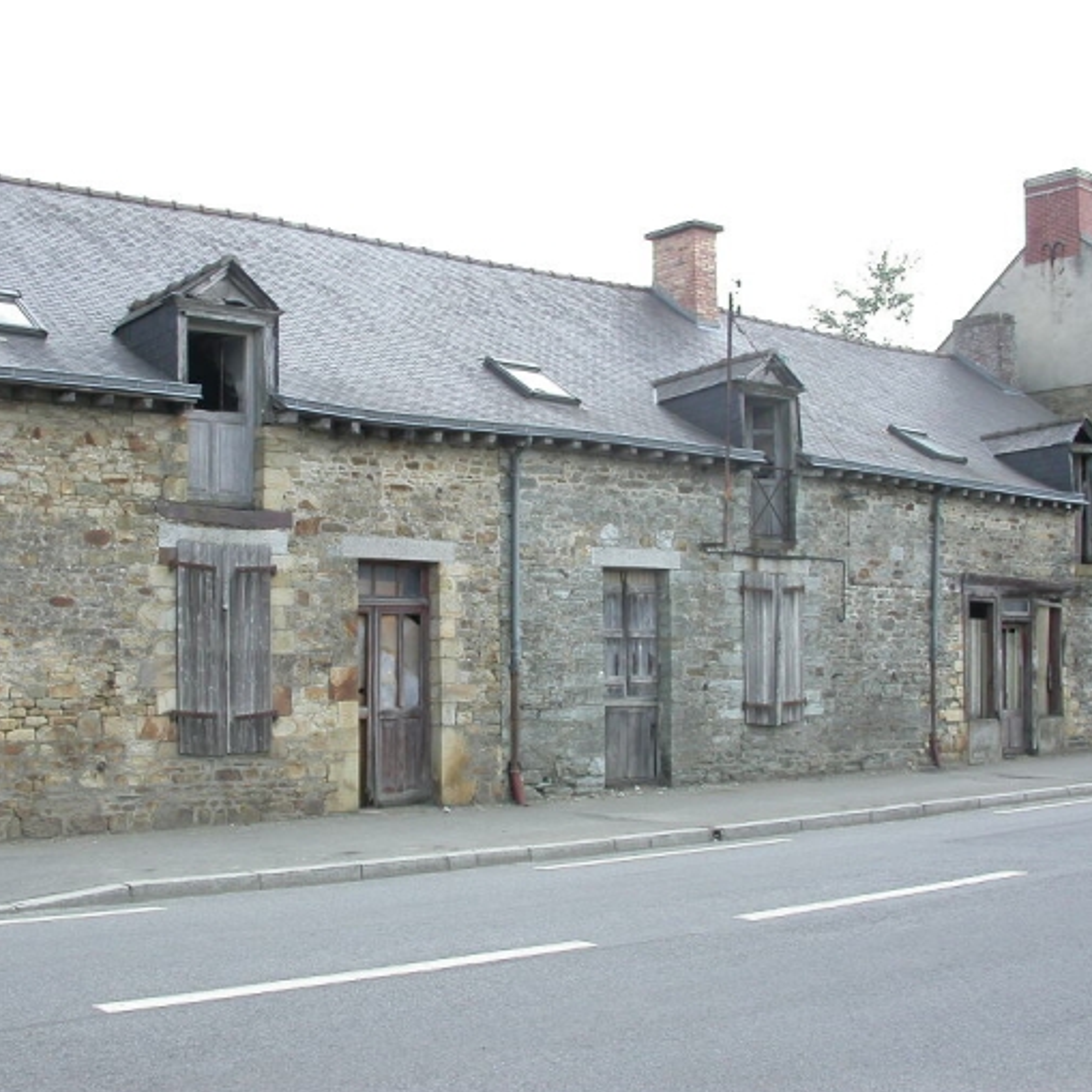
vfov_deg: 37.6
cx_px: 433
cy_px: 547
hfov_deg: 37.4
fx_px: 1606
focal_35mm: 45
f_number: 6
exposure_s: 1/143
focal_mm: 7.85
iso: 100
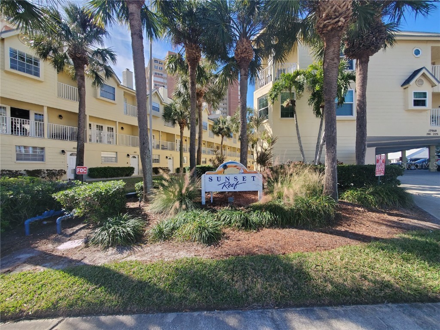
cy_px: 165
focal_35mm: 13
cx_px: 220
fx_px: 165
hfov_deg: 106.2
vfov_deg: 89.9
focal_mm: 1.8
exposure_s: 1/427
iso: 50
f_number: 2.2
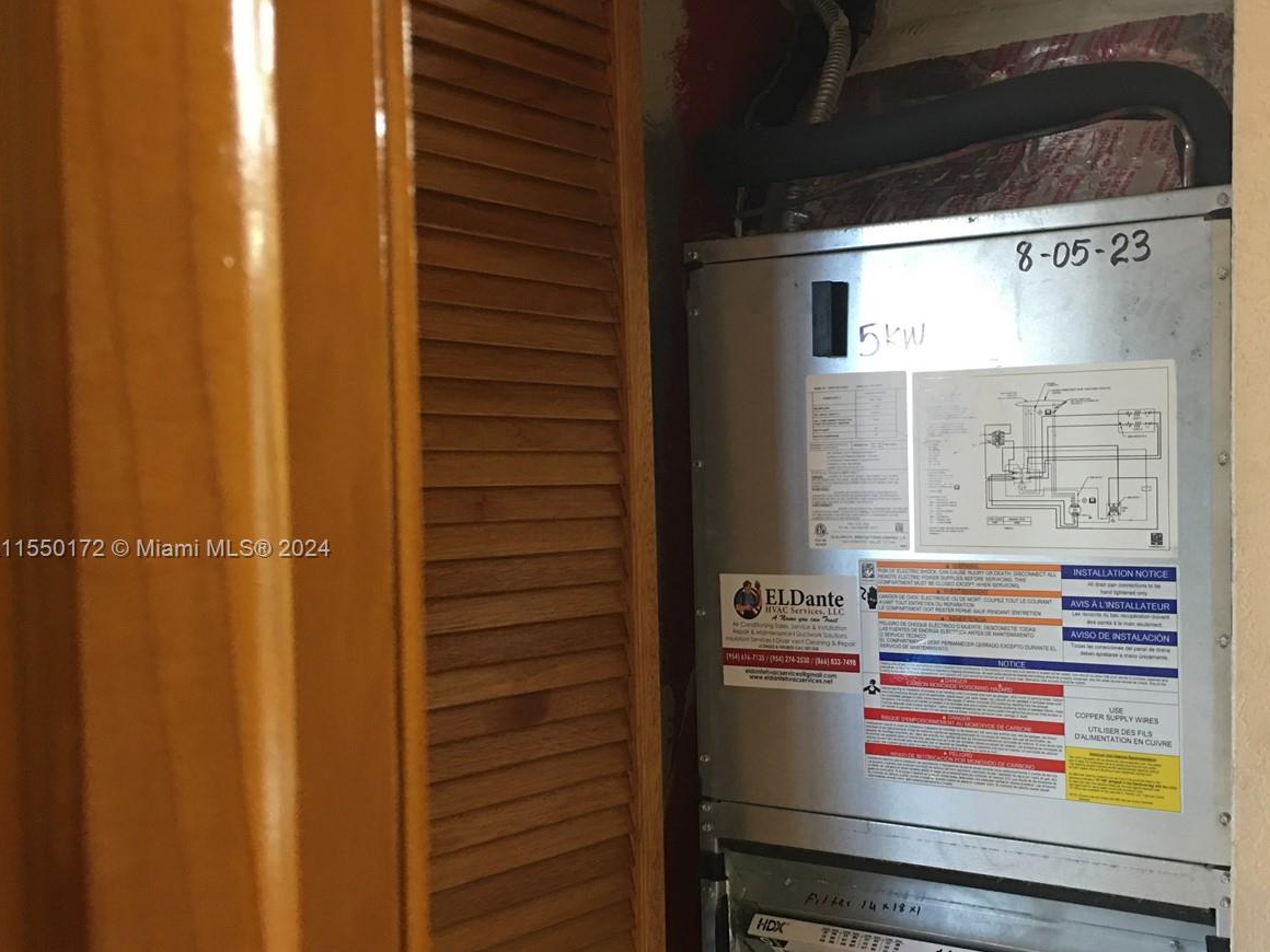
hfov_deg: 46.0
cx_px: 856
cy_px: 550
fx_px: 1468
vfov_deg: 35.9
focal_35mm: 40
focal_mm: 4.15
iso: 80
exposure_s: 1/10
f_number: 2.2
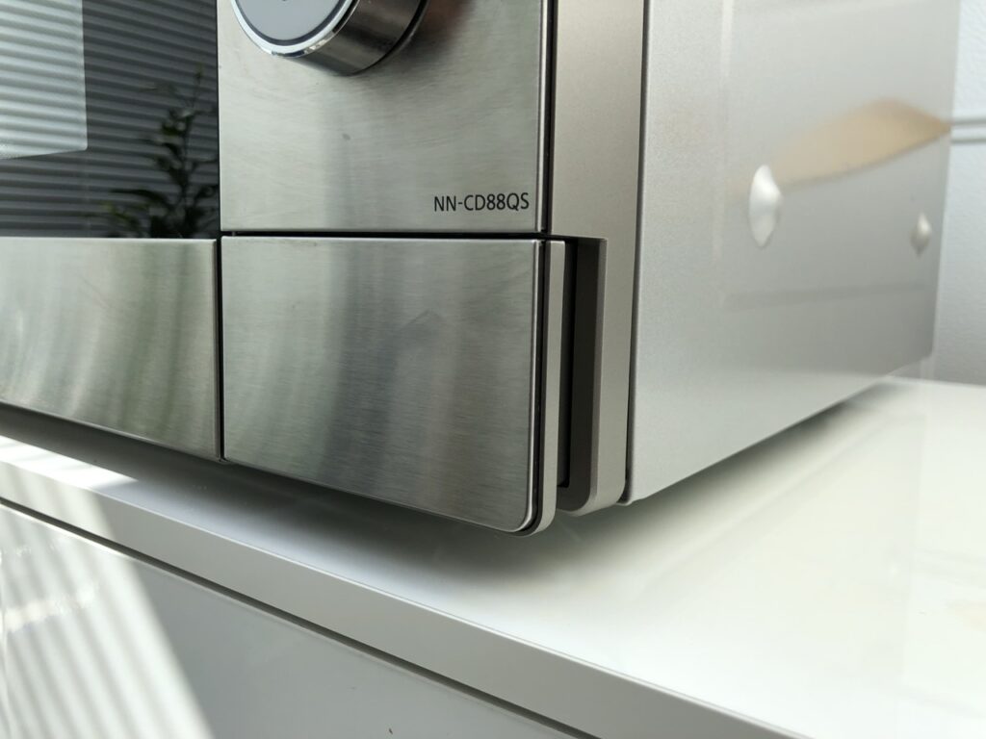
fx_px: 798
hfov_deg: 63.4
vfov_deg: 49.7
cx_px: 493
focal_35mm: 28
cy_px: 370
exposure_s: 1/571
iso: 20
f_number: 1.8
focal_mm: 4
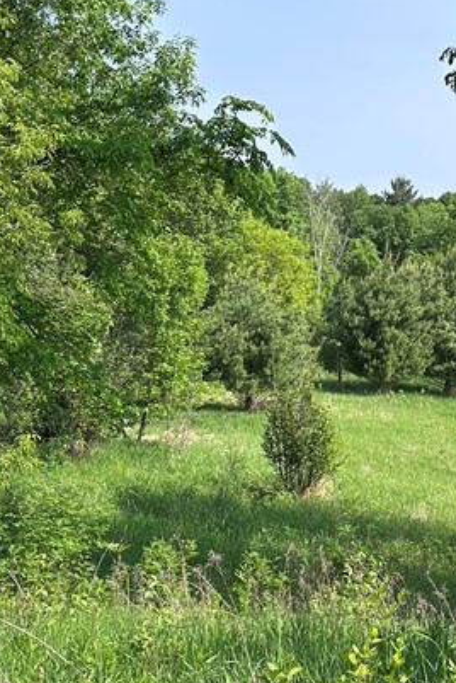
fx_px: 1309
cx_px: 310
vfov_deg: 29.2
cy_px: 375
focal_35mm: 69
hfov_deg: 19.7
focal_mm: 5.7
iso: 50
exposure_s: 1/1869
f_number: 1.5
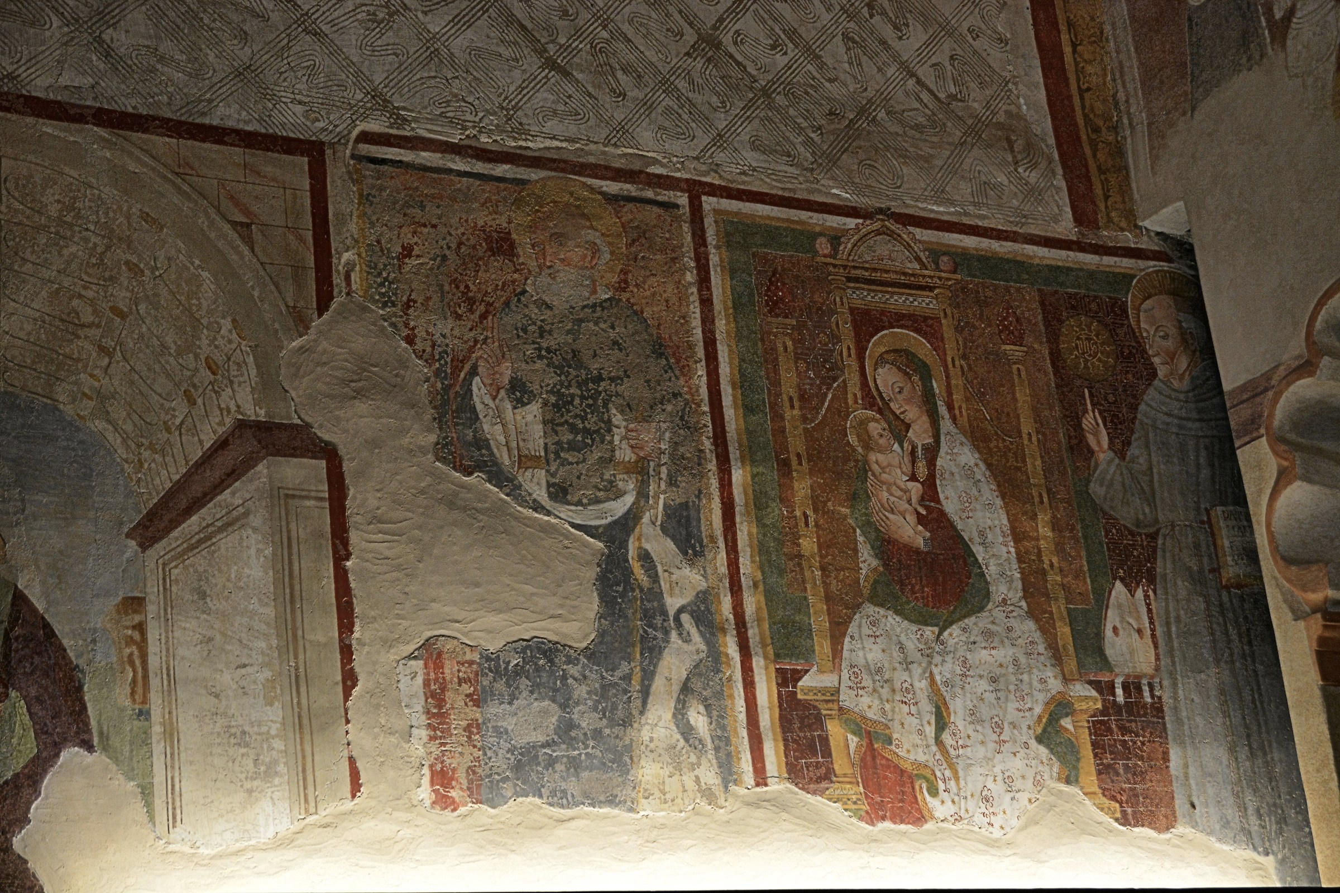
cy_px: 446
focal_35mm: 60
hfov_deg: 33.4
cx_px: 670
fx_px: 2233
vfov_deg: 22.6
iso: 720
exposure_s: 1/60
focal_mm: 40
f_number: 4
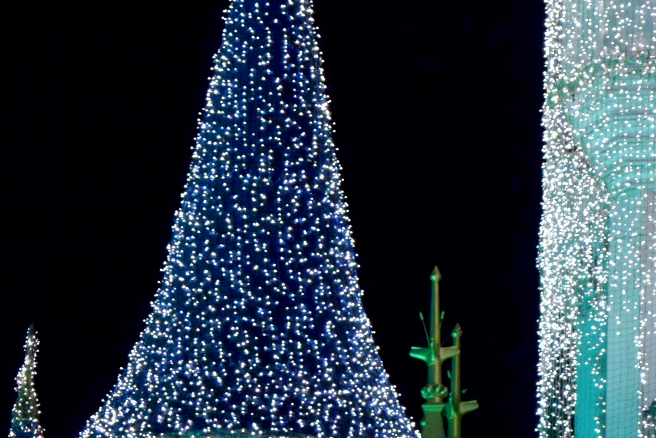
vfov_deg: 5.6
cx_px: 954
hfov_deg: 8.2
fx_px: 4474
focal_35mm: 245
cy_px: 593
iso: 1400
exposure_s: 1/100
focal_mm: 55
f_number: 5.6
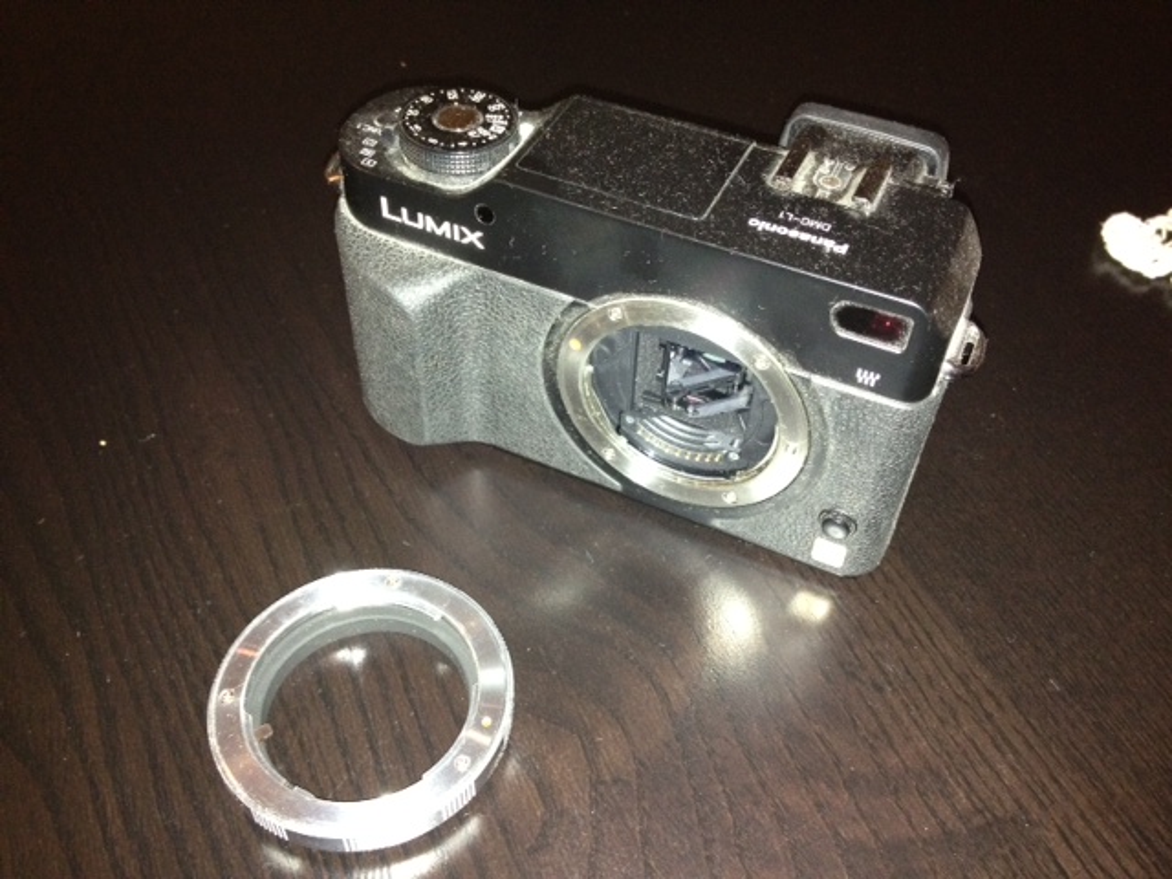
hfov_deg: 52.6
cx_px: 586
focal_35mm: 35
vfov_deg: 40.7
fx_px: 1185
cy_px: 440
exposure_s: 1/16
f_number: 2.4
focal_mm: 4.28
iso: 320
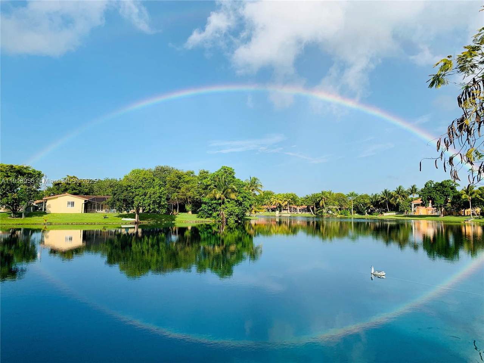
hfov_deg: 67.3
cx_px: 242
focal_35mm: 26
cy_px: 182
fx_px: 364
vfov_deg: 53.1
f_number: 1.8
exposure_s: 1/2481
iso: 25
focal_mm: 4.25
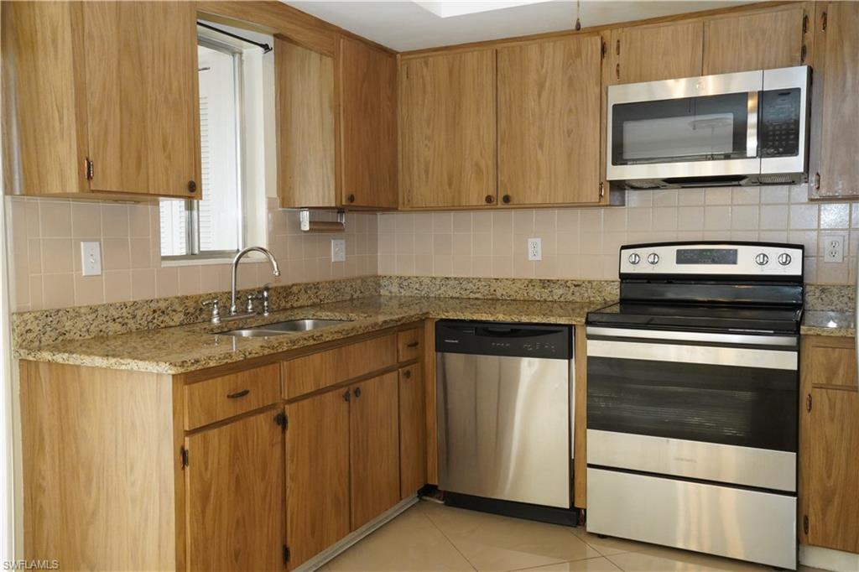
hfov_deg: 57.2
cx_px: 430
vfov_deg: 39.9
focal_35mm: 33
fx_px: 787
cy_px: 286
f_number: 20
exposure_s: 1/60
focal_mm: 33
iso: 8000
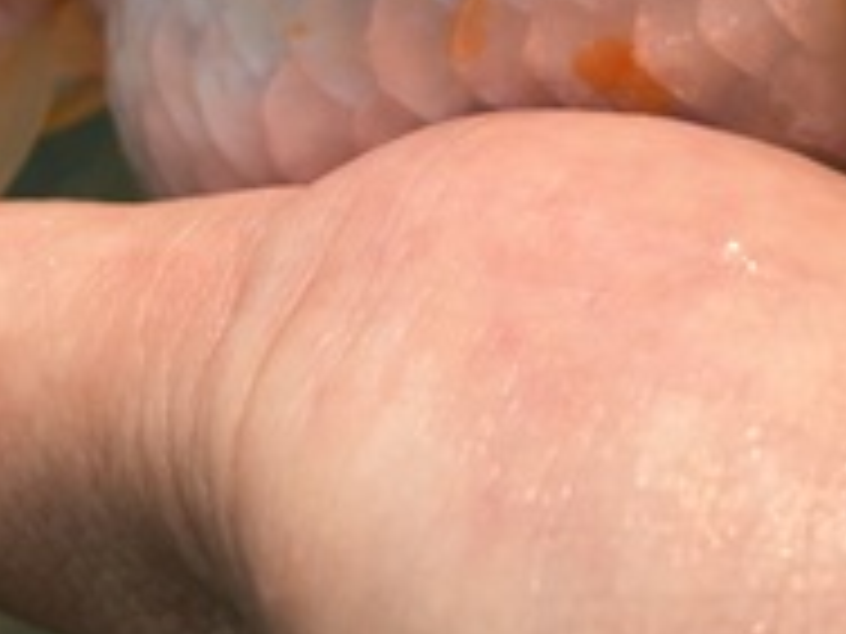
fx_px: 1882
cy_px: -124
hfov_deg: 24.7
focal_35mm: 77
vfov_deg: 18.2
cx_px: 747
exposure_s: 1/1721
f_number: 2.2
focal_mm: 4.15
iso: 32
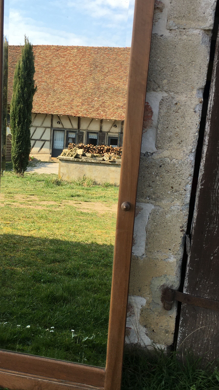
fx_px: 434
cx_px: 56
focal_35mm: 42
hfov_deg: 28.0
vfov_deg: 48.3
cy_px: 172
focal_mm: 4.15
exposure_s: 1/538
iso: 25
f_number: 2.2
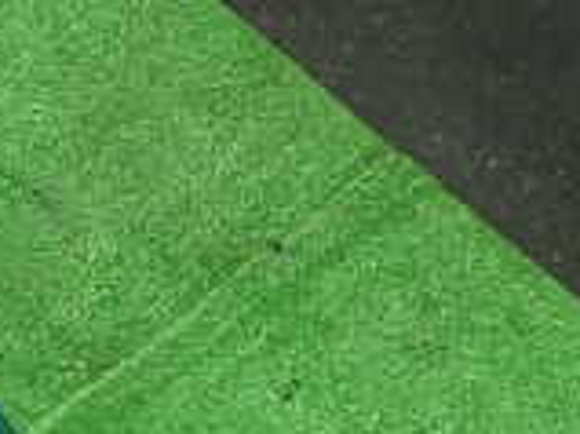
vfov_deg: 12.9
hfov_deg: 15.3
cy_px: 470
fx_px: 1892
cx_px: -419
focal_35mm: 113
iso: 400
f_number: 2.3
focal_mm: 5.4
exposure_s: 1/30
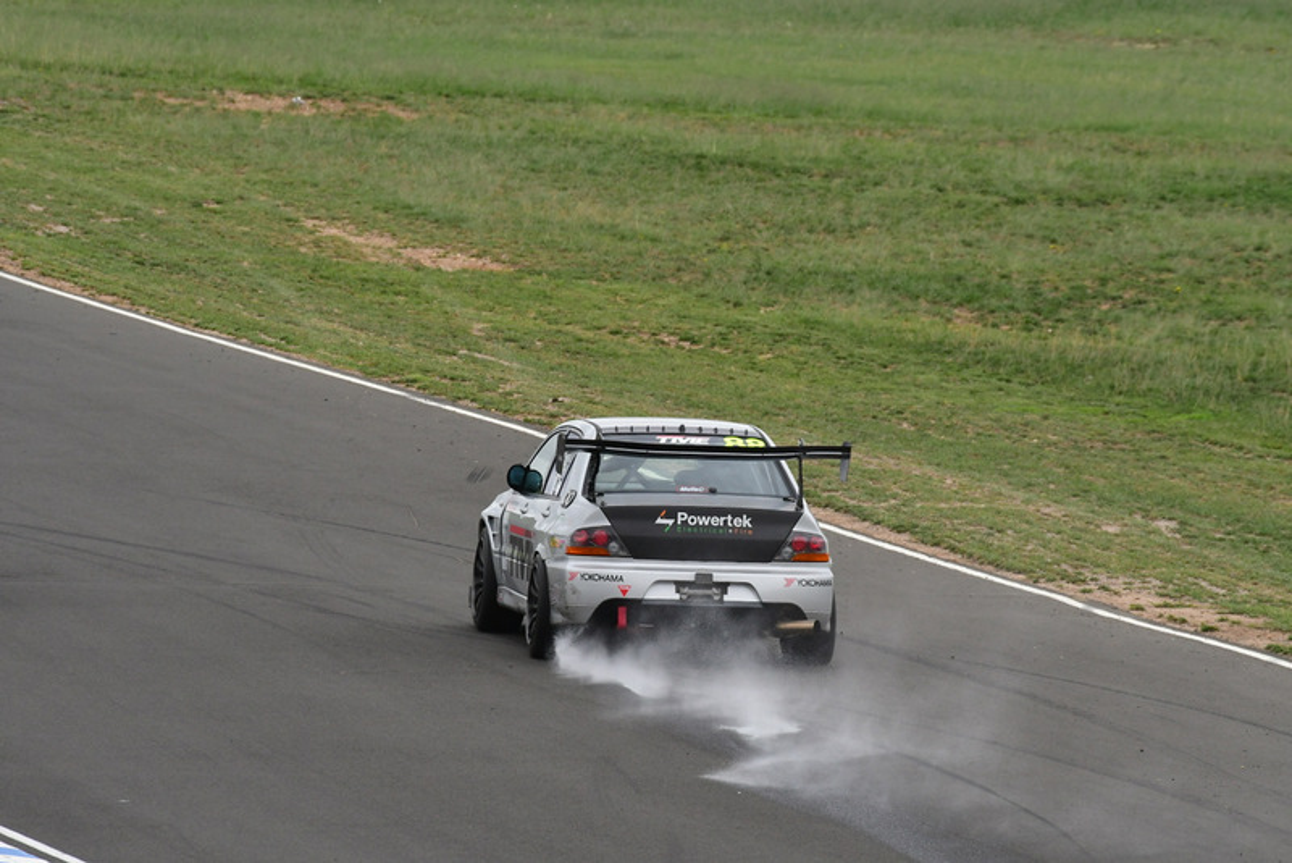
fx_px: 22078
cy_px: 432
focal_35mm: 615
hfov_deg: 3.4
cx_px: 646
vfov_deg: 2.2
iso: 800
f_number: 11
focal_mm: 410
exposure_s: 1/640
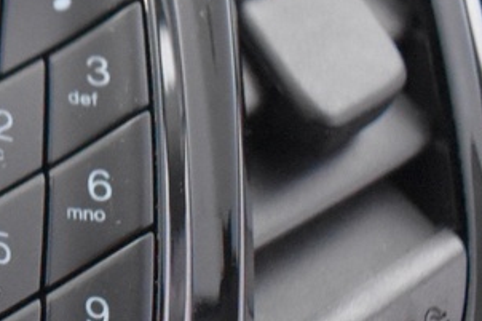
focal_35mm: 145
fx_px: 1940
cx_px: -551
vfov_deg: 9.4
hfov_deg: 12.2
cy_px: 302
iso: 3200
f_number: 3.5
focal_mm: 18
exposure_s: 1/30
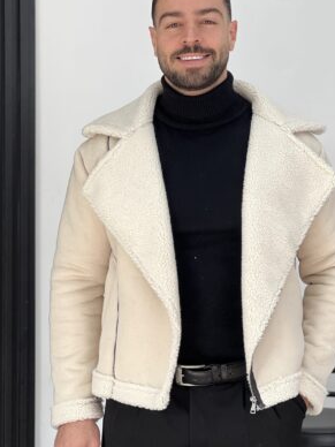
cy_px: 240
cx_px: 196
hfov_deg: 12.4
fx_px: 1536
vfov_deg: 16.5
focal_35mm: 119
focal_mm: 9
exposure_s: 1/121
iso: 50
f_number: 2.8
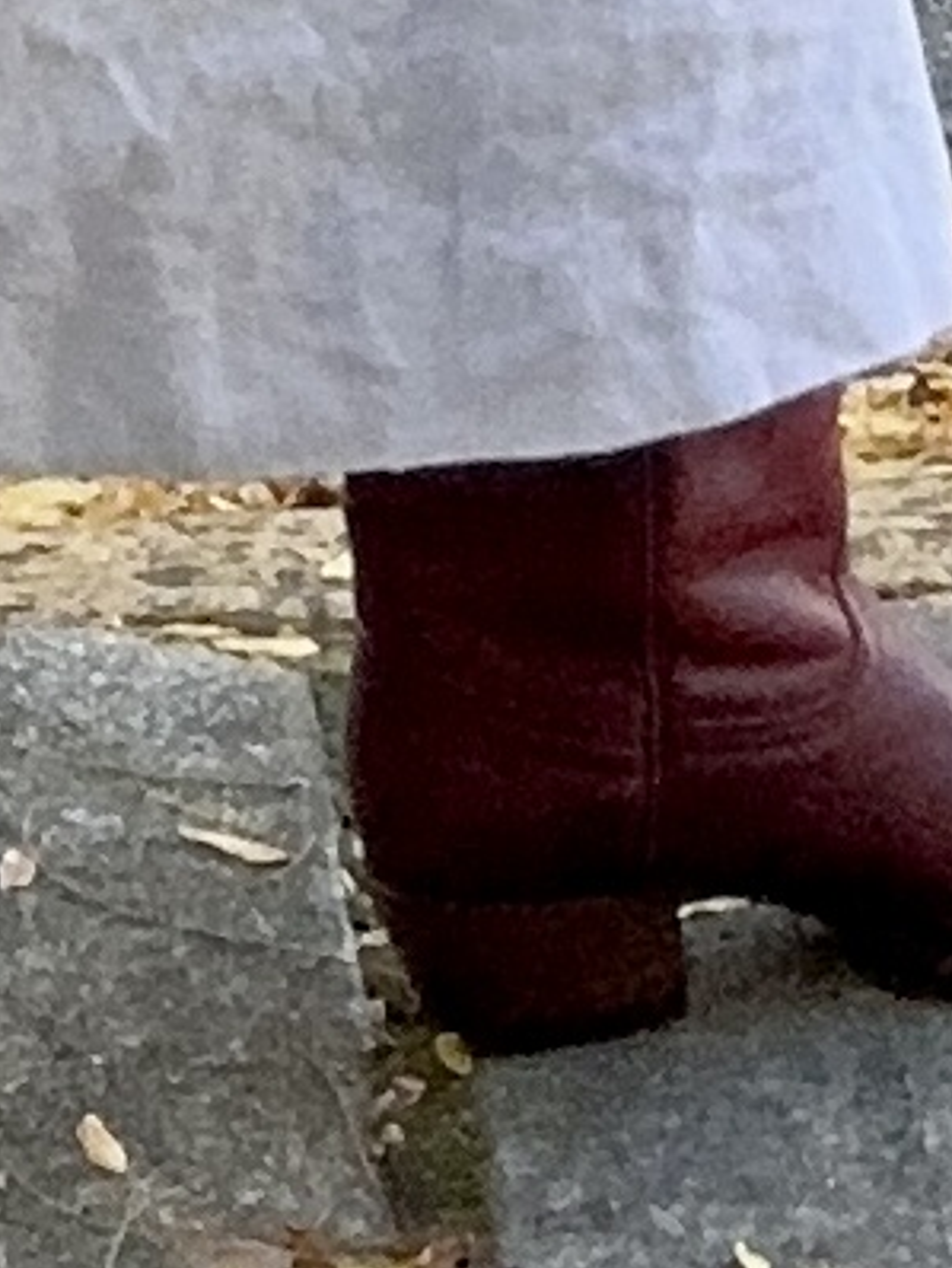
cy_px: -2386
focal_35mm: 195
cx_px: -860
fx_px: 7143
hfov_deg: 7.4
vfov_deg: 8.6
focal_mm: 2.69
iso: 50
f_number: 1.9
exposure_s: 1/121
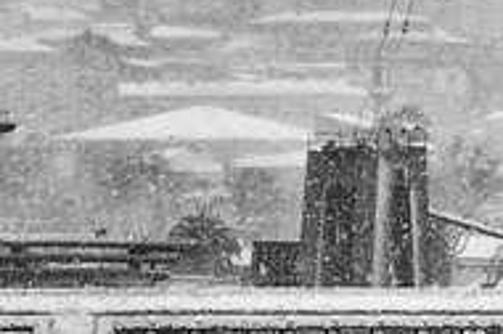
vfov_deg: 3.8
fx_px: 4961
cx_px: 985
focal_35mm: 356
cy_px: 16
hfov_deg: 5.7
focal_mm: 45
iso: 200
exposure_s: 1/800
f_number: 5
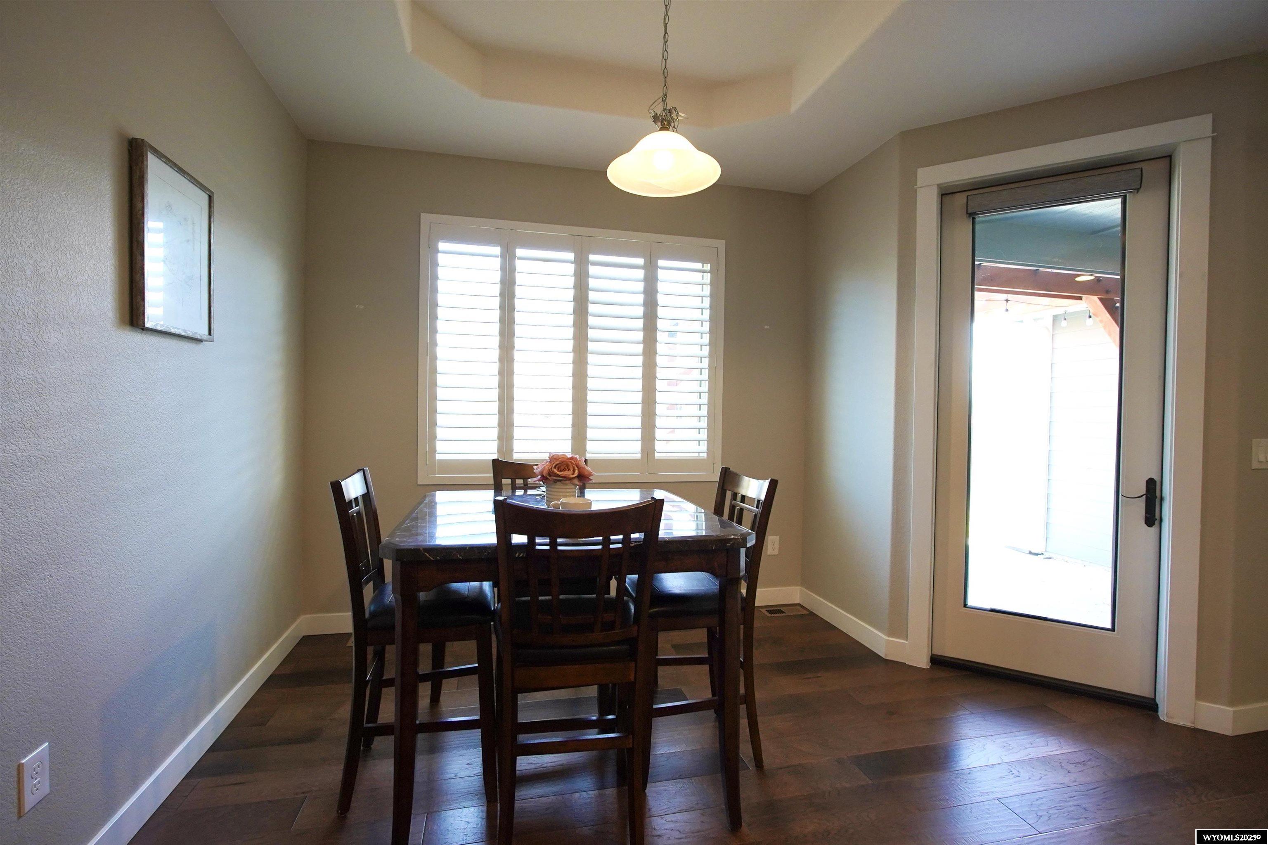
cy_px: 422
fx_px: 563
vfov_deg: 73.7
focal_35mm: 16
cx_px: 634
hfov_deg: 96.7
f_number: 4
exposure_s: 1/160
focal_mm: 11
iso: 800
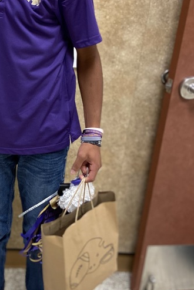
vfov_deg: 35.4
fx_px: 452
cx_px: -29
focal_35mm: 56
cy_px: 109
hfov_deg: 22.6
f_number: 1.8
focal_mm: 4.25
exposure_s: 1/60
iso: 400
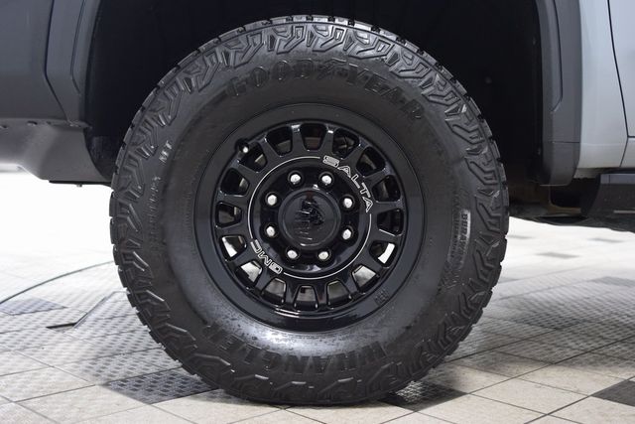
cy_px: 212
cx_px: 318
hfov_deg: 41.1
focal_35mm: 48
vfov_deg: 28.1
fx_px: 847
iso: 1600
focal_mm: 32
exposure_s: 1/60
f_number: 2.8
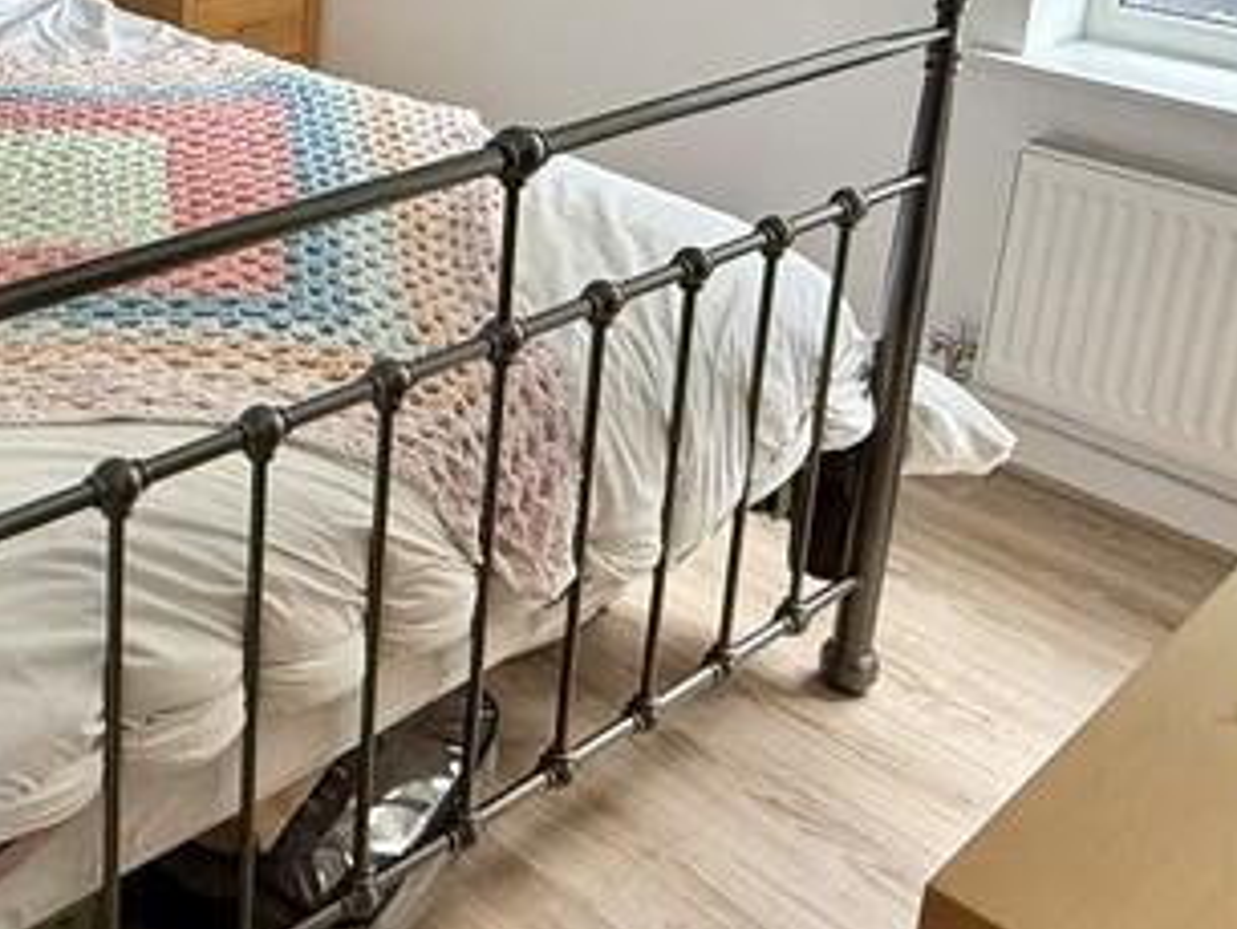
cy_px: 20
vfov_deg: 29.1
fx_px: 1680
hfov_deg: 36.9
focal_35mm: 47
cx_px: 49
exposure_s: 1/95
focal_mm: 2.22
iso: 320
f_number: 2.2
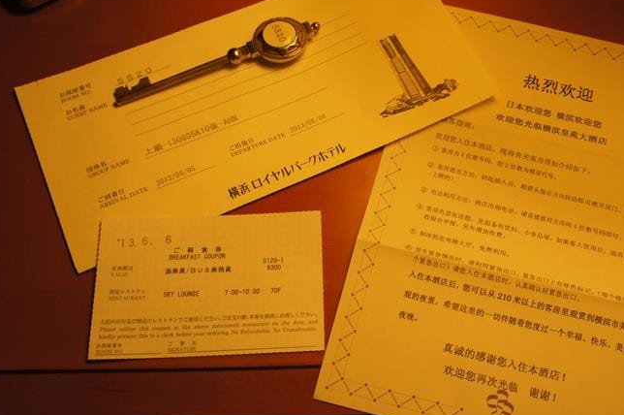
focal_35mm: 41
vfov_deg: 32.6
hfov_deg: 47.1
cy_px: 197
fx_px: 710
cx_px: 381
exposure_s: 1/50
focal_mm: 22
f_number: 4.5
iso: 200
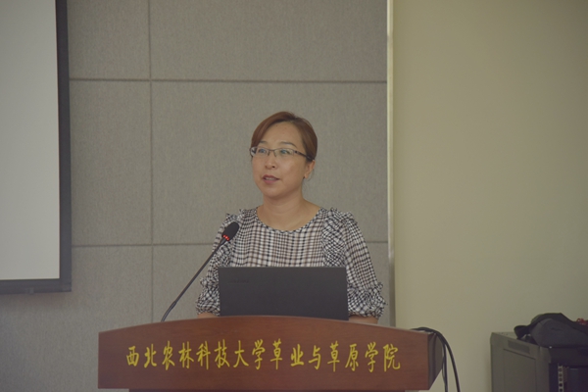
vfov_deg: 11.4
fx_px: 1960
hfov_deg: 17.1
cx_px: 294
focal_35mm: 120
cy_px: 196
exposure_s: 1/125
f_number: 4
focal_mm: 120
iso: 500
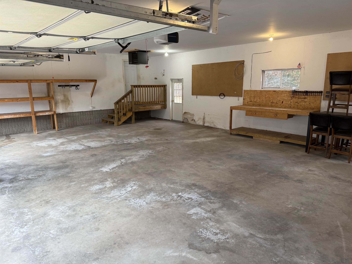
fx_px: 244
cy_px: 132
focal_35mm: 24
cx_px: 176
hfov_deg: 71.6
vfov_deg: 56.8
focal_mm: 6.76
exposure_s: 1/120
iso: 160
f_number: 1.78
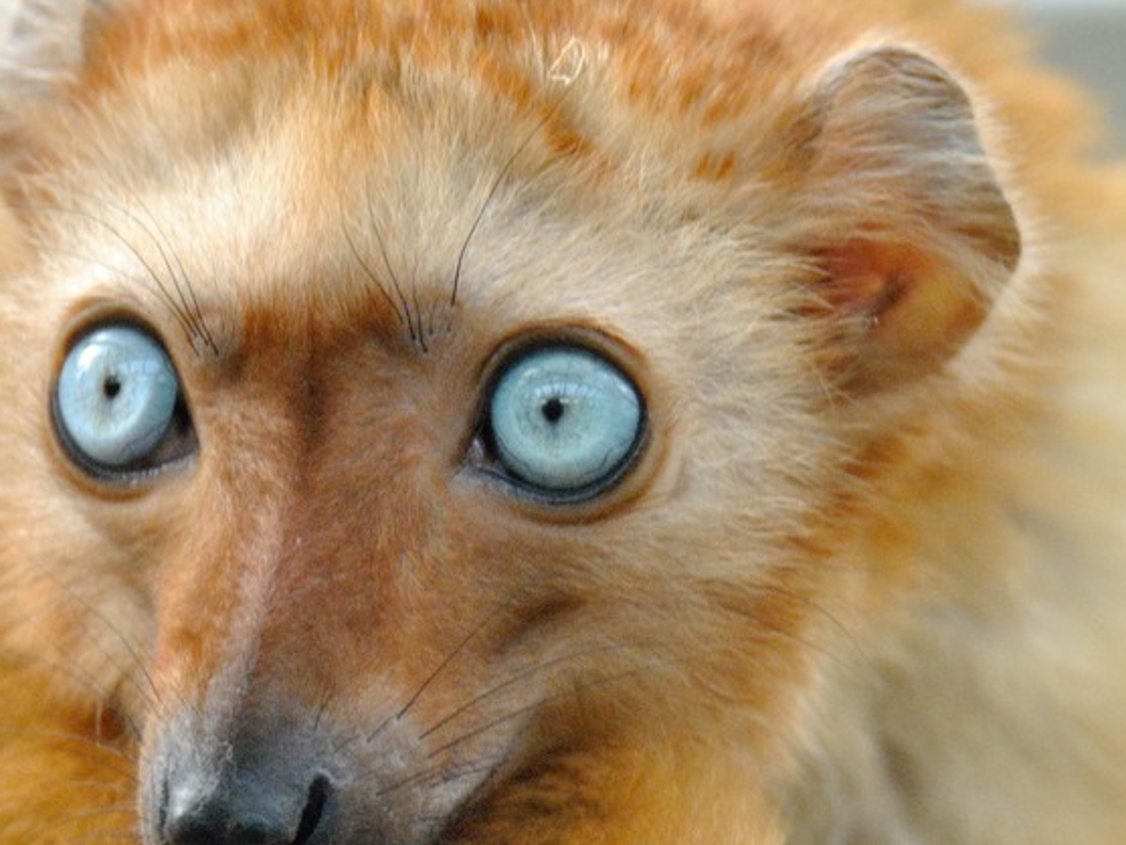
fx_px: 51829
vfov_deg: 0.9
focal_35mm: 1593
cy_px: 440
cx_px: 425
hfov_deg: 1.2
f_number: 6.3
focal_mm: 600
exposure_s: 1/200
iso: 1600
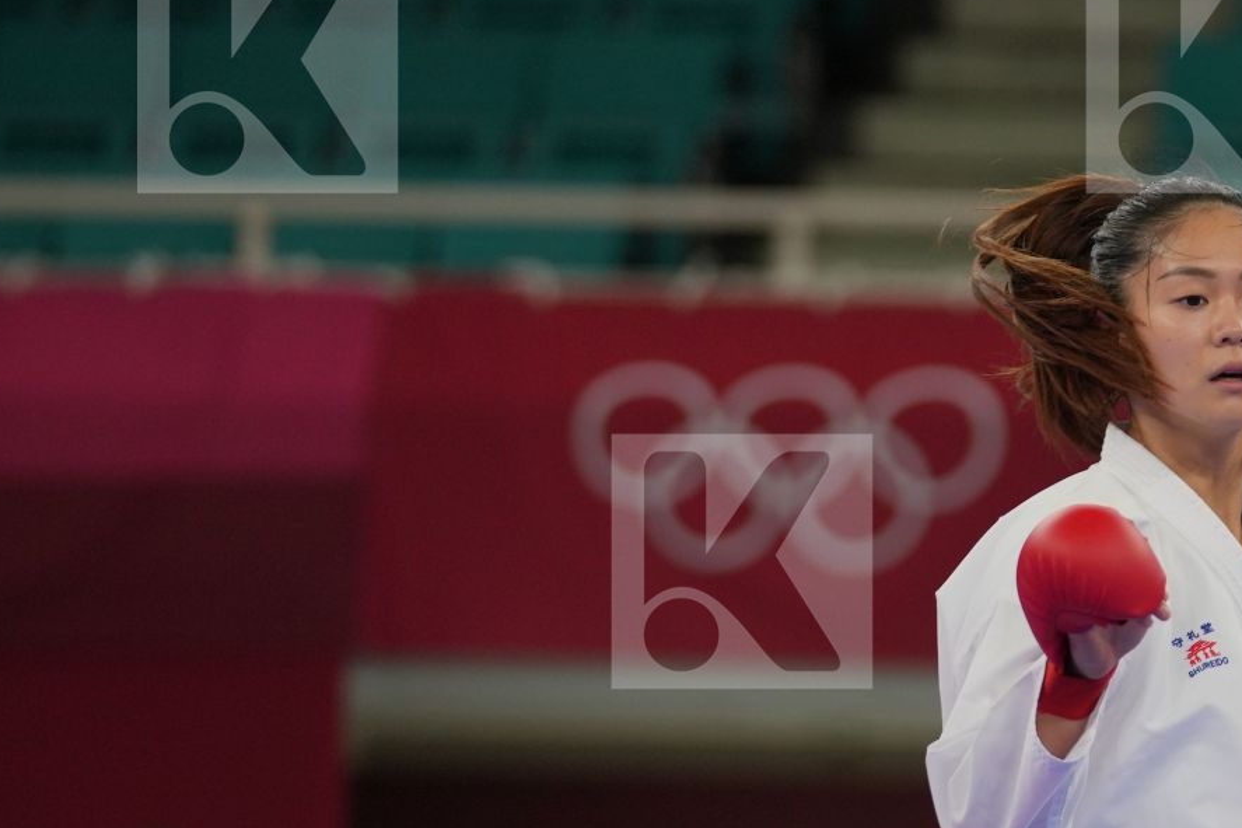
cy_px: 562
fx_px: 16659
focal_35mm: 483
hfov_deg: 4.3
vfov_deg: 2.8
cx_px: 1217
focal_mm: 159
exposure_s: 1/1000
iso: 400
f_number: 2.8
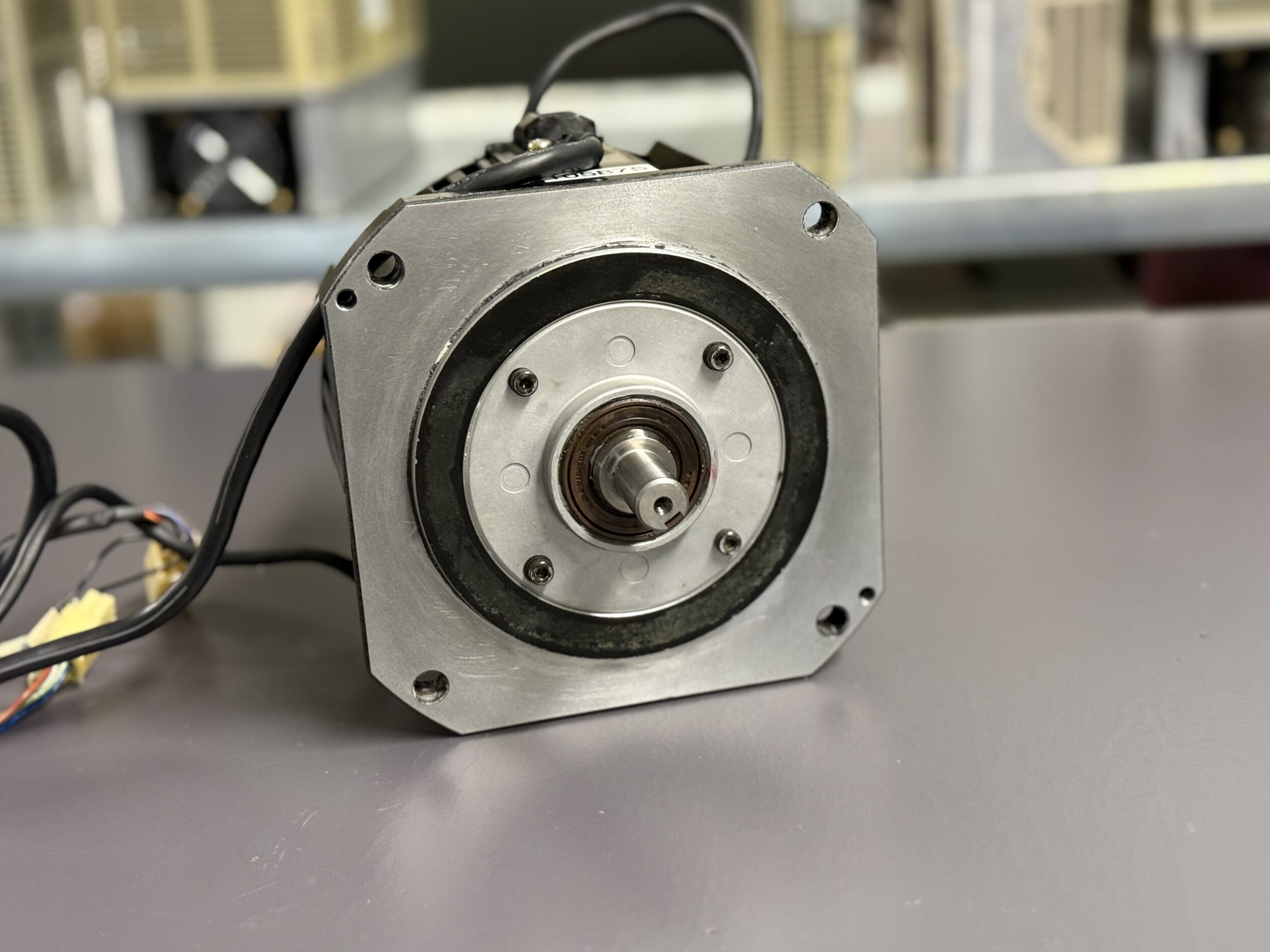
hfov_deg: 38.9
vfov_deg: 29.7
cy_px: 467
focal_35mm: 49
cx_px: 634
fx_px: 1798
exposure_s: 1/33
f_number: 1.78
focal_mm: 6.76
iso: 320
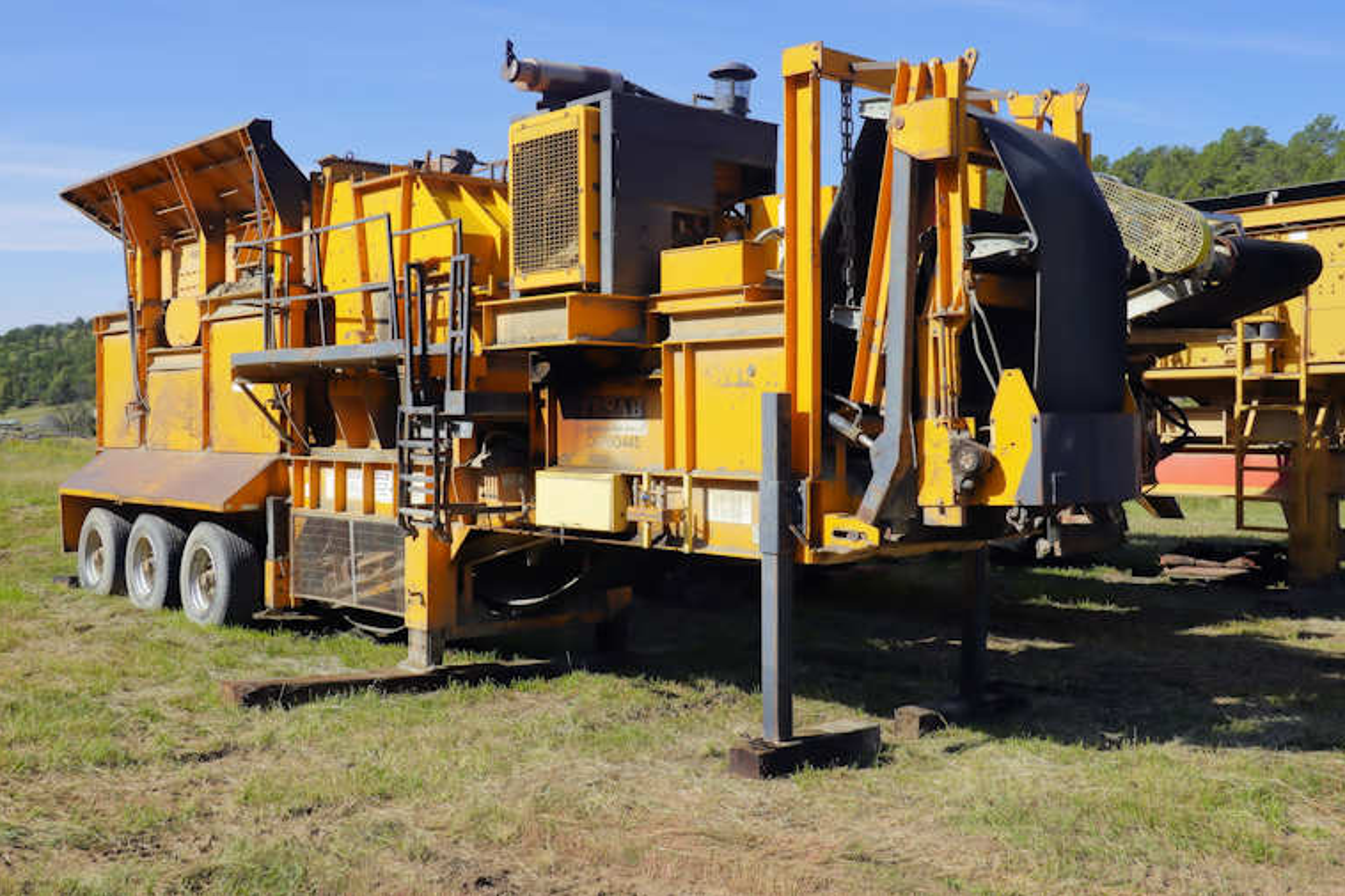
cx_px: 678
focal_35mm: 38
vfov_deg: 35.0
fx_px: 1419
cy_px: 428
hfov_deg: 50.7
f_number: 5.6
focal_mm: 13.29
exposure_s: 1/400
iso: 100
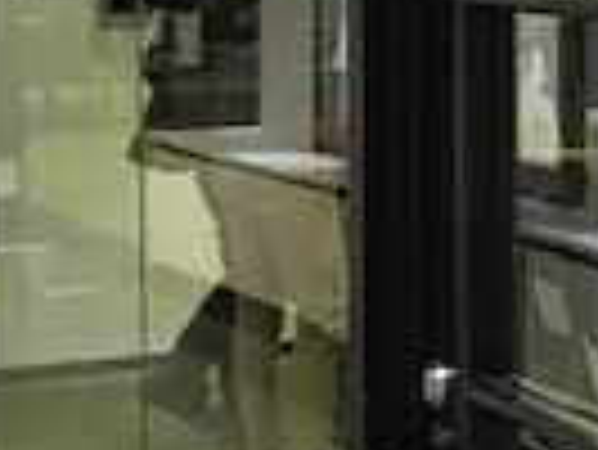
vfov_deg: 11.0
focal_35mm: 135
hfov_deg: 14.4
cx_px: 585
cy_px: 76
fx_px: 2334
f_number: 1.8
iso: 40
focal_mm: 3.99
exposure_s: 1/25
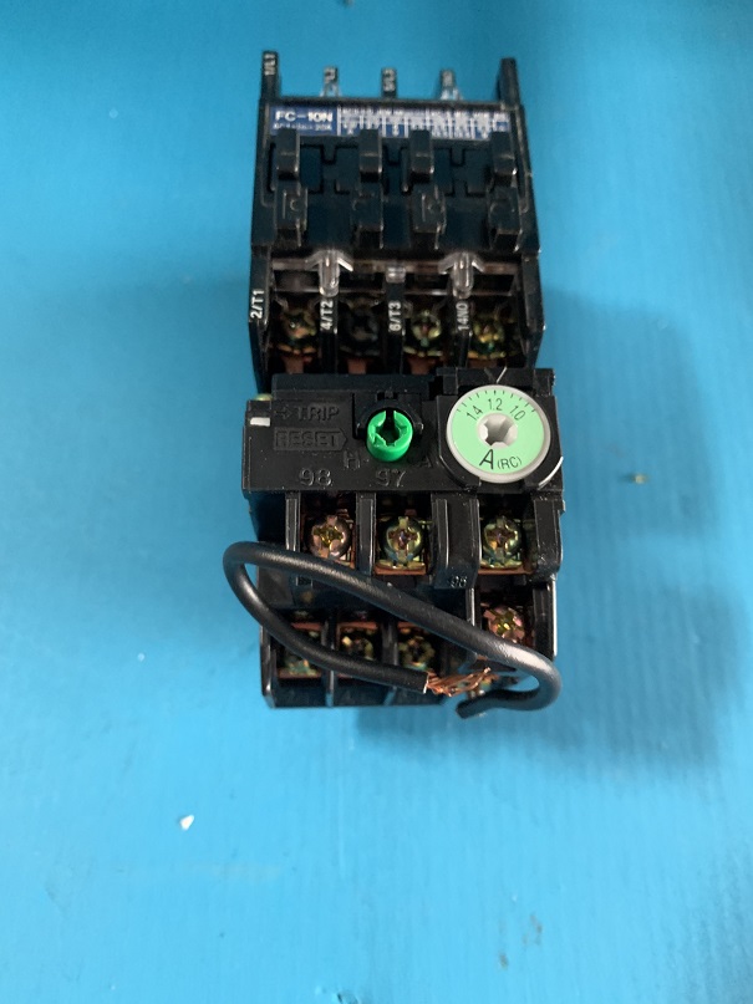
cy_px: 502
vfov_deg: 67.3
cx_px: 376
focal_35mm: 26
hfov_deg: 53.1
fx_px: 754
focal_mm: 4.25
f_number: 1.8
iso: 400
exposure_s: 1/40
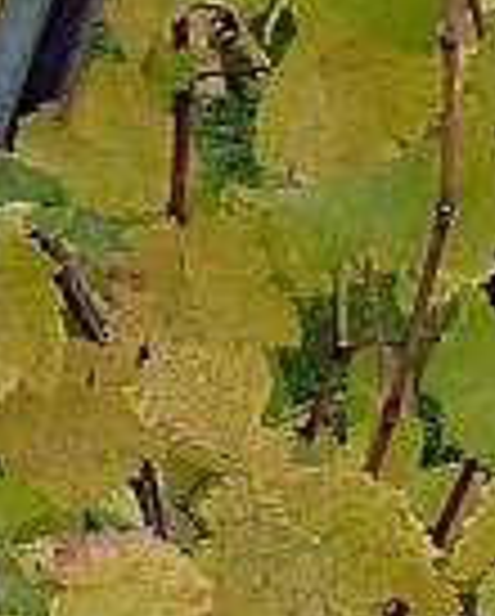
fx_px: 3892
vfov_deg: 8.8
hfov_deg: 5.9
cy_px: -369
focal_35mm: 213
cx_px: -1660
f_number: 4
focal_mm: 4.1
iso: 125
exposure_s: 1/160
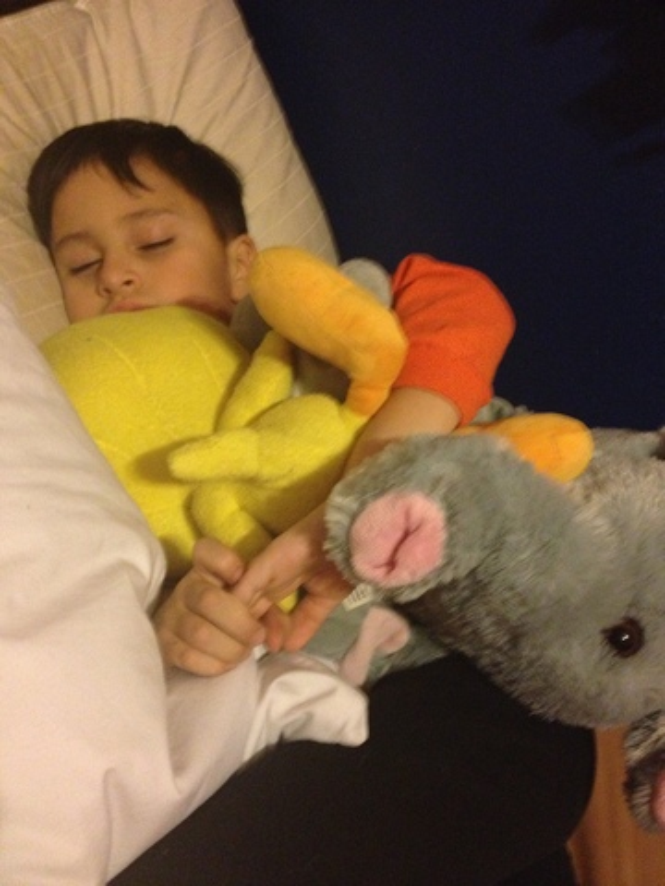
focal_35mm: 35
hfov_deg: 40.7
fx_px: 897
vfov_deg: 52.6
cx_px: 332
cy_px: 443
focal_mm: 4.28
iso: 640
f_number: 2.4
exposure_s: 1/15
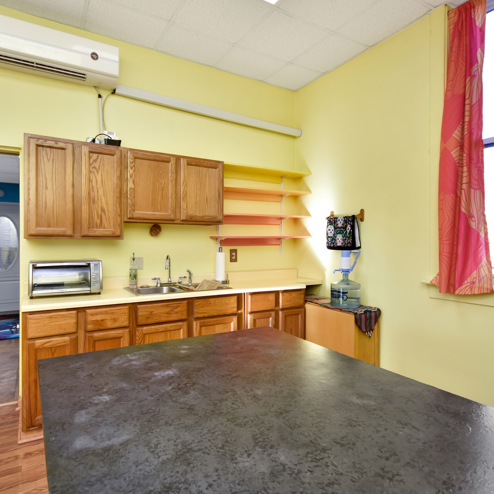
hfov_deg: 74.8
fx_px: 323
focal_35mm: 20
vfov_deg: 74.8
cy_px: 246
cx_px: 253
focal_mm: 10
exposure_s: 1/60
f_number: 4
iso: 200
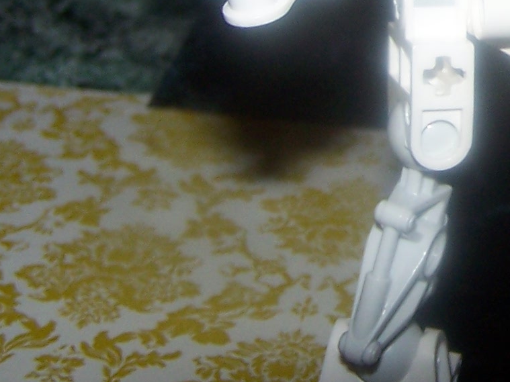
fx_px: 1900
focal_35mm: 129
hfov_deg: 14.8
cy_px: -73
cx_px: 612
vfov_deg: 11.3
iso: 80
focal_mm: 6.3
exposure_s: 1/60
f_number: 2.8
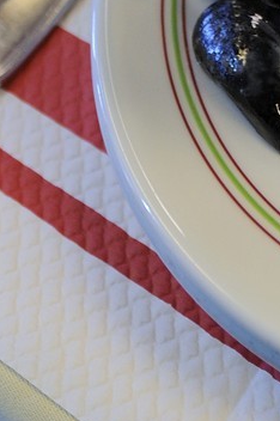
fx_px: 1064
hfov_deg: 13.8
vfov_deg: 16.5
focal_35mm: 91
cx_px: 463
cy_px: -444
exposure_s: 1/30
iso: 800
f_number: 4.5
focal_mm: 20
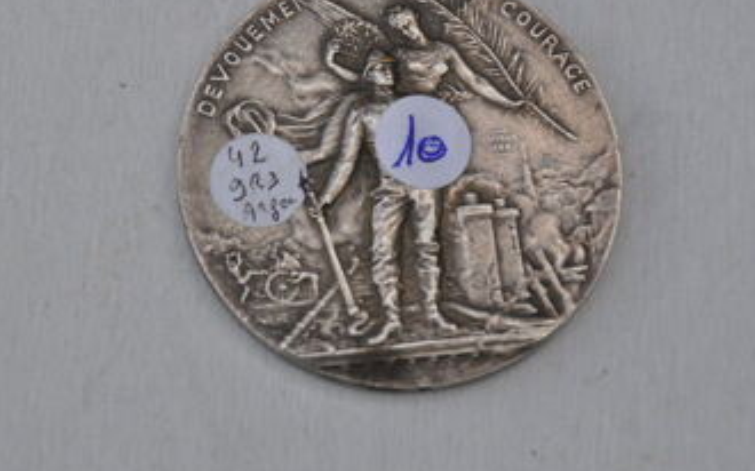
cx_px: 320
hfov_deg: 7.0
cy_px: 152
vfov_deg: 4.4
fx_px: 6165
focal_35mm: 300
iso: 200
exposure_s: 1/640
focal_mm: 135
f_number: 6.3
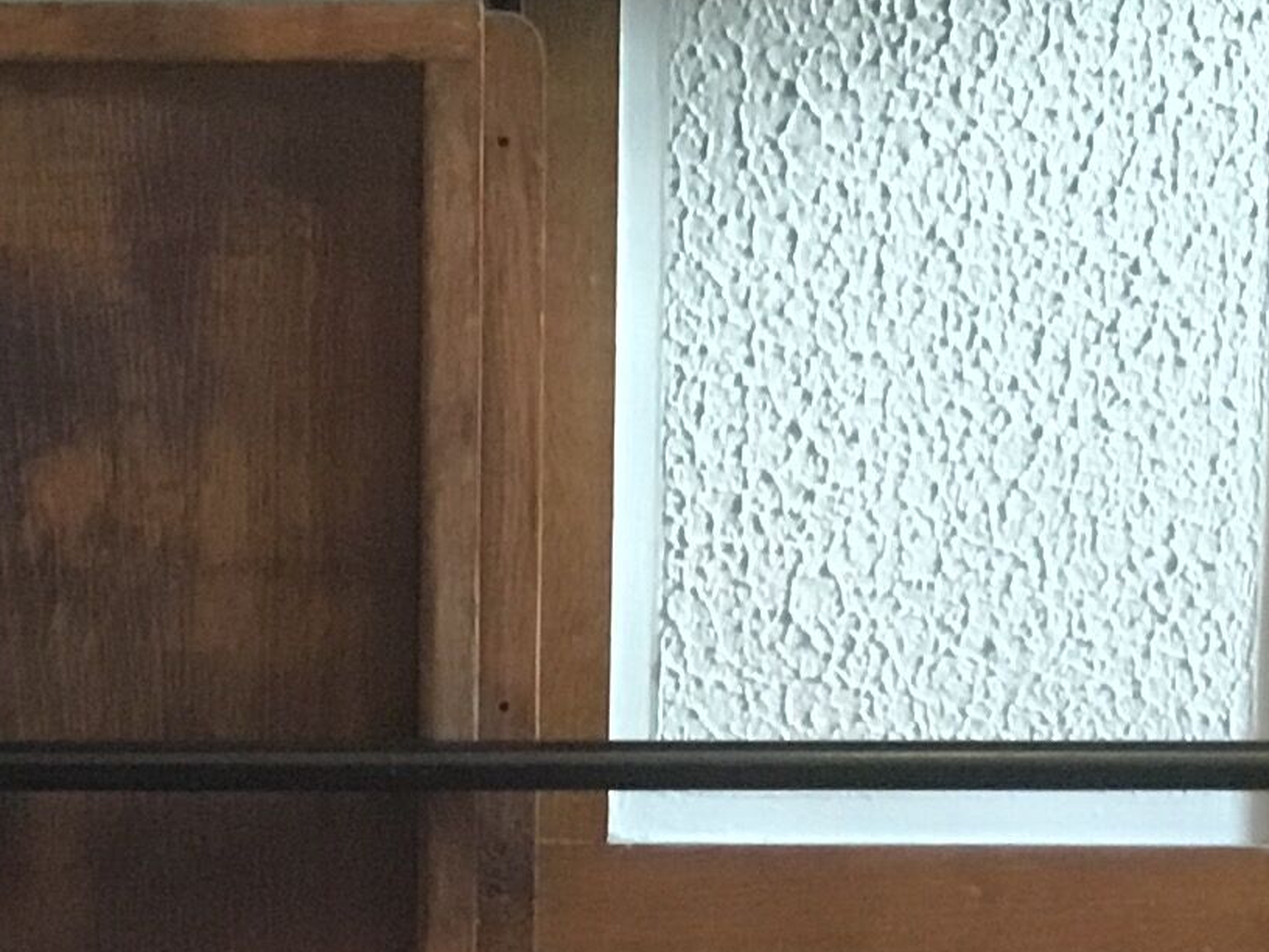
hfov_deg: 15.9
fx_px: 4546
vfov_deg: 11.9
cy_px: 722
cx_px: 610
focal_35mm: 124
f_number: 2.4
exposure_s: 1/17
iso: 500
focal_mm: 3.3
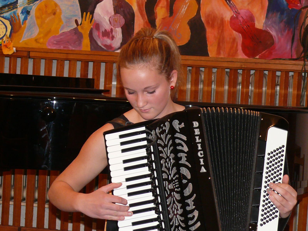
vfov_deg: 11.2
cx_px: 154
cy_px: 116
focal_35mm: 132
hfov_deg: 14.9
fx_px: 1174
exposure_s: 1/30
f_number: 3.2
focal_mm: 15.6
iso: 200
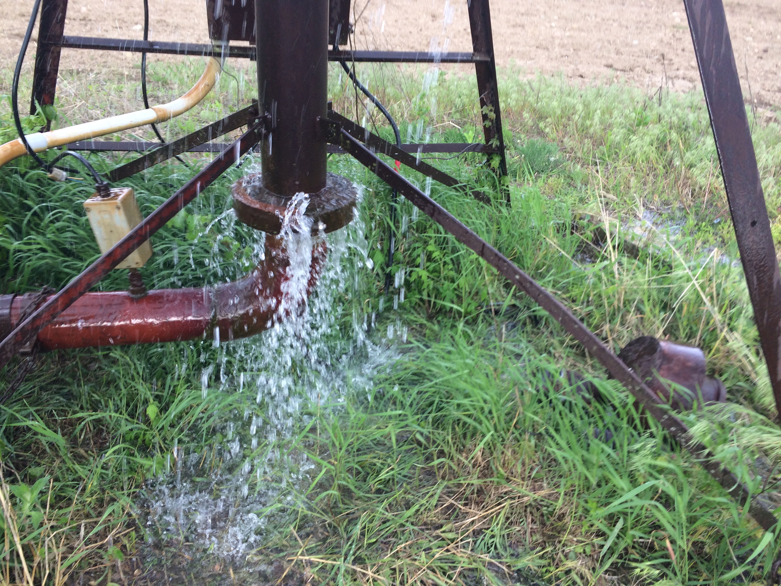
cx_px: 390
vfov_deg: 48.2
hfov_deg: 61.7
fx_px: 654
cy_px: 293
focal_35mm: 29
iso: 40
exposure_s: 1/120
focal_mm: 4.15
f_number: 2.2
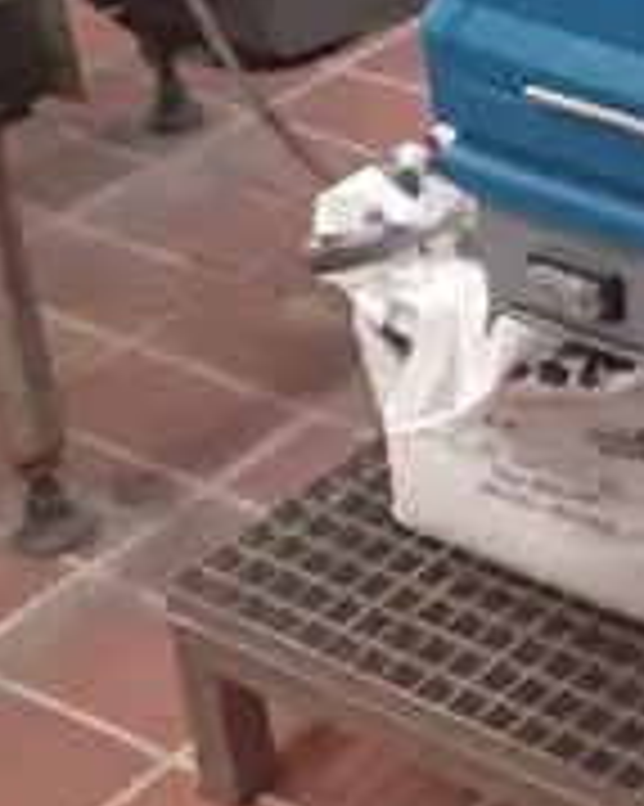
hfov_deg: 11.9
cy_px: -203
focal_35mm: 109
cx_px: 1464
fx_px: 2599
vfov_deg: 16.8
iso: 1250
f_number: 1.8
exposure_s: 1/20
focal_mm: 4.6
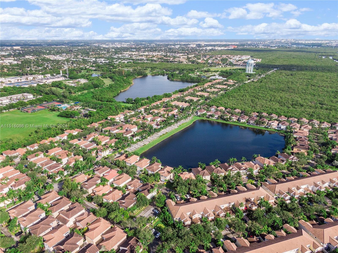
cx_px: 169
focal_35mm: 24
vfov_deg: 56.8
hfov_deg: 71.6
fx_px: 234
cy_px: 126
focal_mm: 4.39
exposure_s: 1/2000
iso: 100
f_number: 2.8
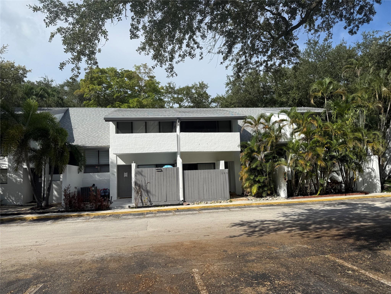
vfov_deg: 56.8
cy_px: 147
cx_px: 196
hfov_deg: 71.6
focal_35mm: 24
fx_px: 271
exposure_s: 1/6173
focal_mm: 6.76
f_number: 1.78
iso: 80
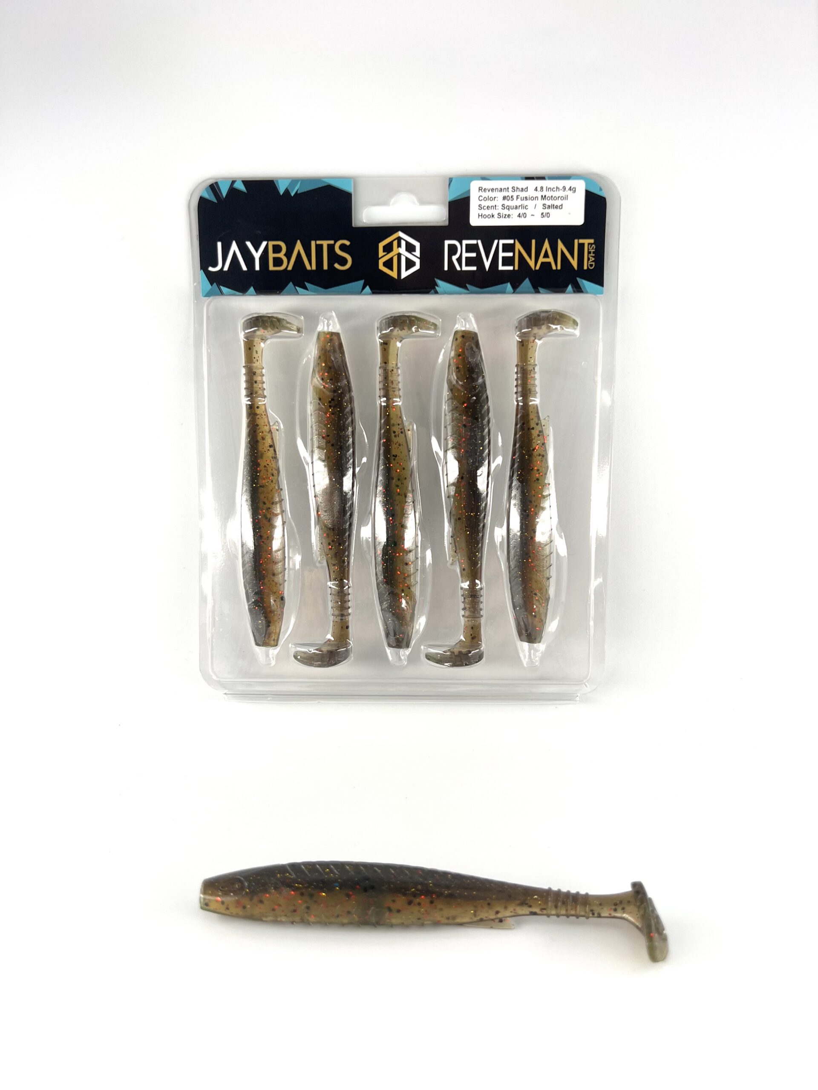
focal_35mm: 26
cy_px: 545
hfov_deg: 53.1
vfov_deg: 67.3
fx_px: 819
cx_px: 409
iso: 50
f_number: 1.5
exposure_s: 1/541
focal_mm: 5.7
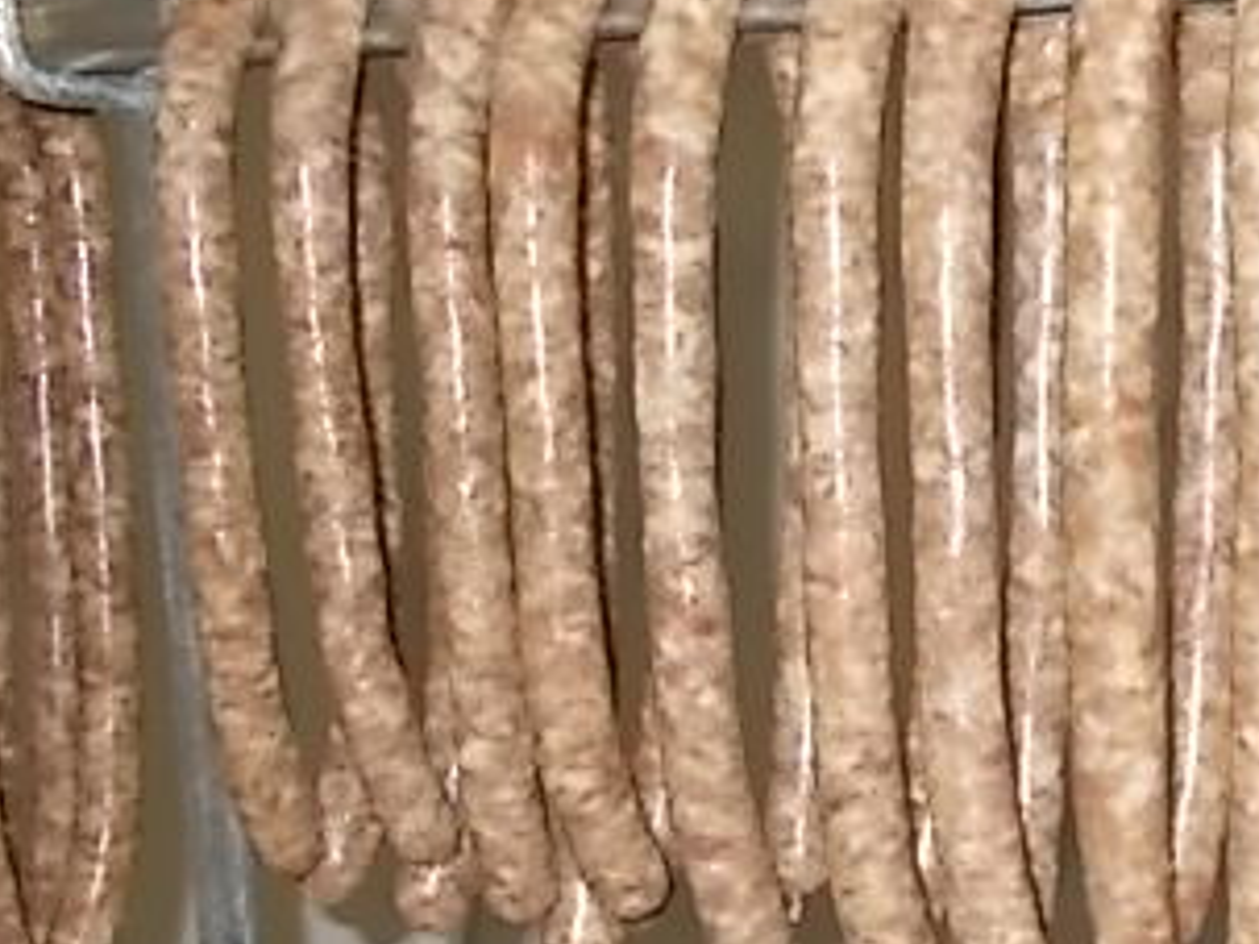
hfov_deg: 33.3
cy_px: 699
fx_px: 2000
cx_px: 1109
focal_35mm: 55
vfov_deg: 26.2
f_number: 3.2
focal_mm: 4.6
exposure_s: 1/25
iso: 200
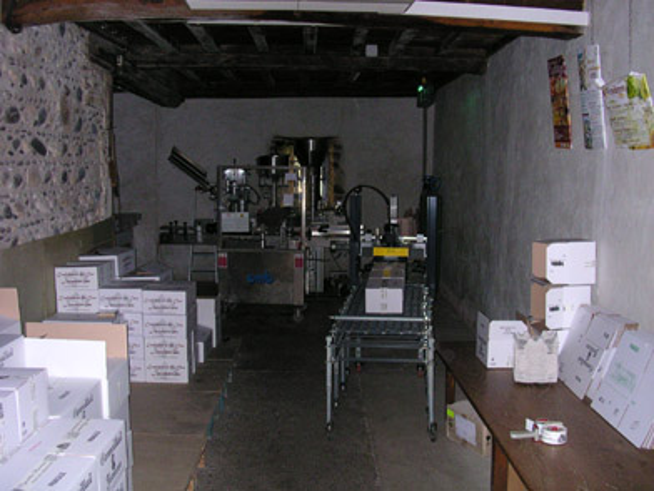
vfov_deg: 38.7
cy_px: 246
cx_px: 327
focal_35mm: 37
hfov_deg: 50.1
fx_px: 699
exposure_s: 1/60
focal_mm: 5.6
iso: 400
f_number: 2.7
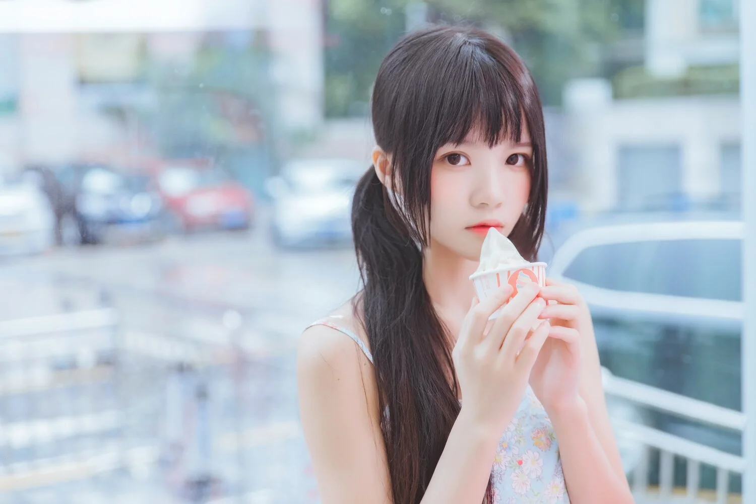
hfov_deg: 28.8
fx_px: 1470
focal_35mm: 70
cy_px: 252
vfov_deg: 19.5
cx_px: 378
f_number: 2.8
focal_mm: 70
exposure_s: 1/100
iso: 640
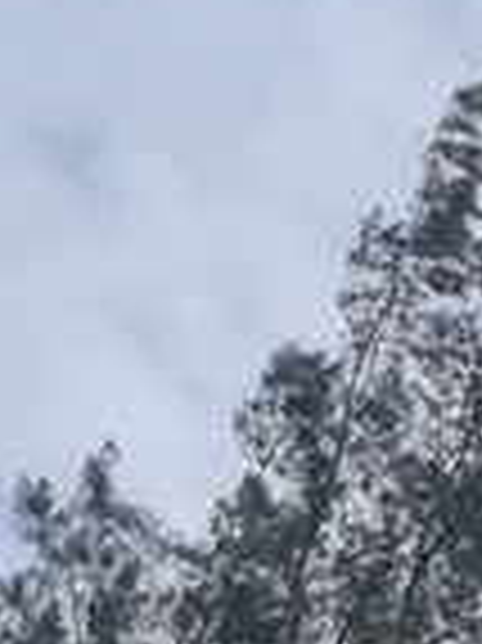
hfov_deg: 8.3
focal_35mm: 176
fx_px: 3272
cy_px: 1894
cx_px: 631
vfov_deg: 9.2
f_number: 2
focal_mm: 4.04
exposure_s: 1/1195
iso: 50
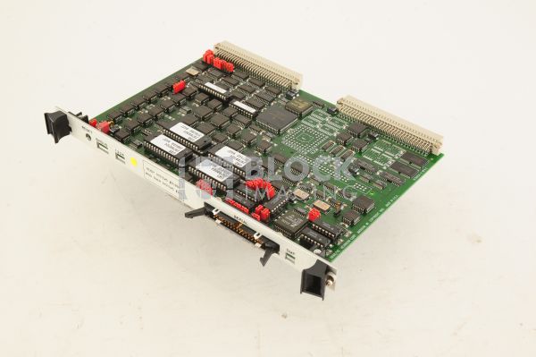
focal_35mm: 50
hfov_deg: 39.6
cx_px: 268
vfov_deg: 26.9
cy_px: 178
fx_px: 744
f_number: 13
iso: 1600
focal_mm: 50
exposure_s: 1/160
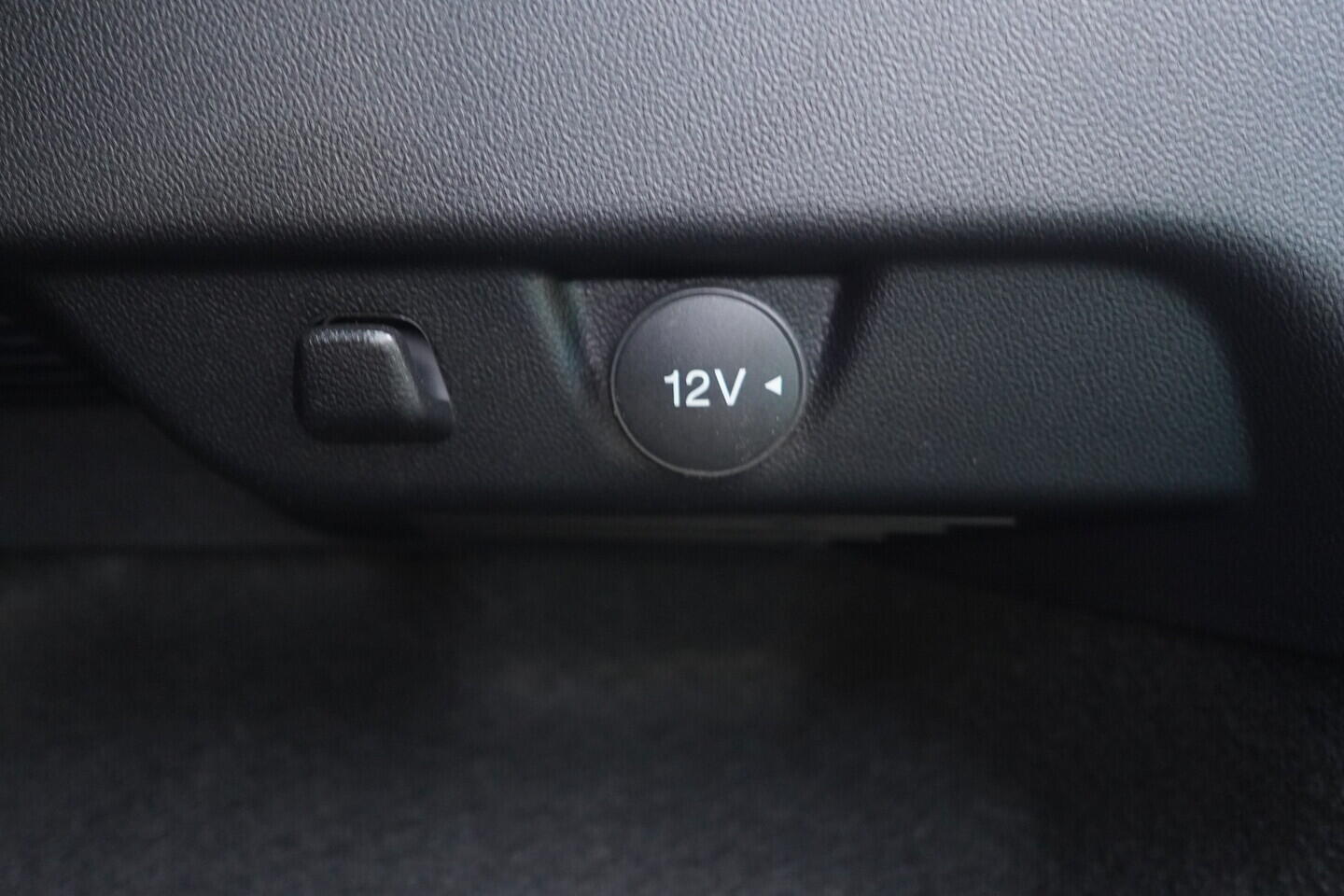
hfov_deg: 53.1
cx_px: 672
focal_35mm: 36
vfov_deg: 36.9
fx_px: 1344
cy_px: 448
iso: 2500
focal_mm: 24
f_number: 2.8
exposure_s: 1/40
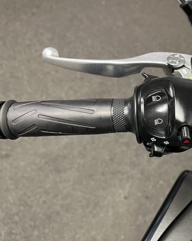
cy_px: 120
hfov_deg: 41.1
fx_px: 242
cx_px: 159
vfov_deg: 52.9
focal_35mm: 34
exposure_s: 1/50
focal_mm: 5.1
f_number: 1.6
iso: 400
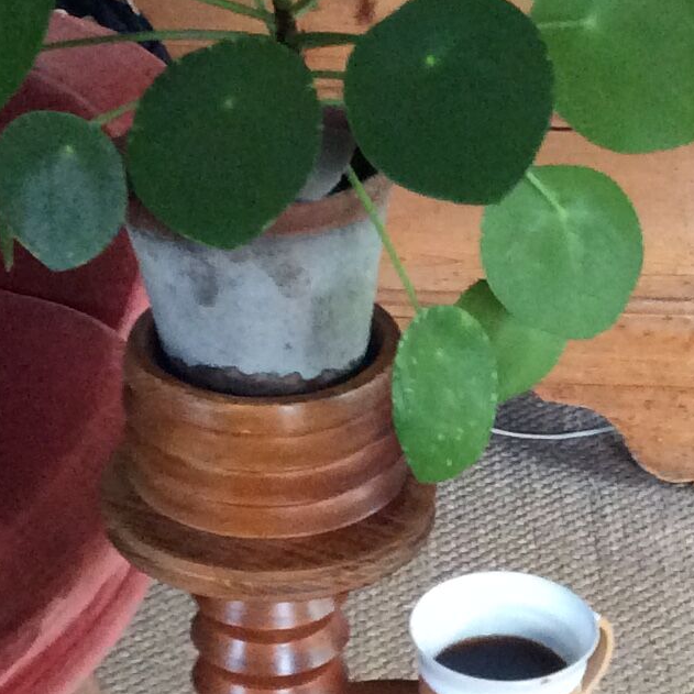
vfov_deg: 14.9
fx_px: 2631
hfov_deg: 15.0
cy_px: 603
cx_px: 400
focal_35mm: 116
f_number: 2.4
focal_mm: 3.3
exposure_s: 1/25
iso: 250
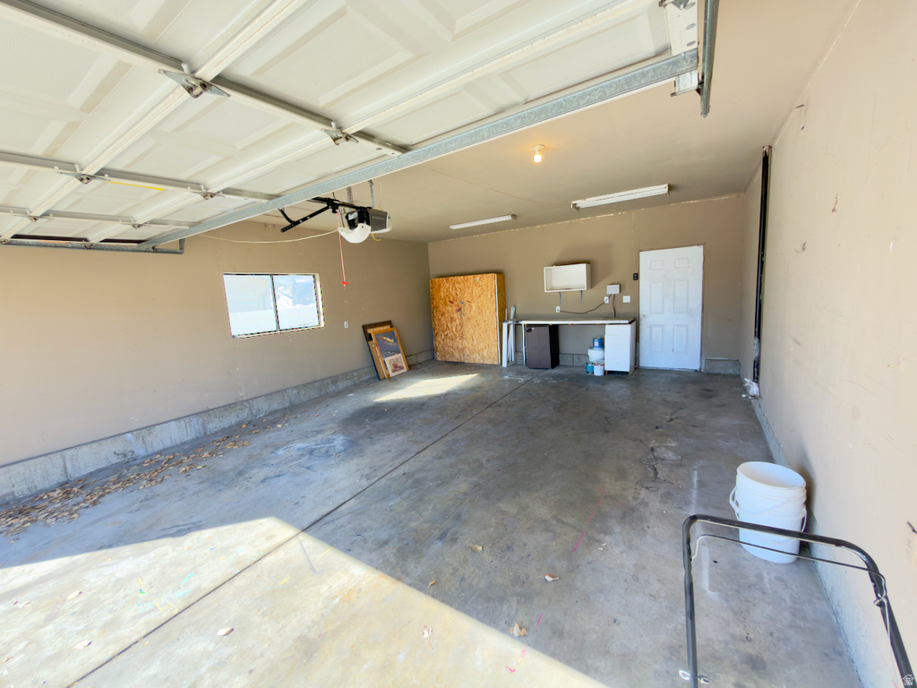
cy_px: 344
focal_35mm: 14
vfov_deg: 85.7
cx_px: 458
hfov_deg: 102.1
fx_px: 371
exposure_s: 1/113
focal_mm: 2.22
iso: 50
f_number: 2.2
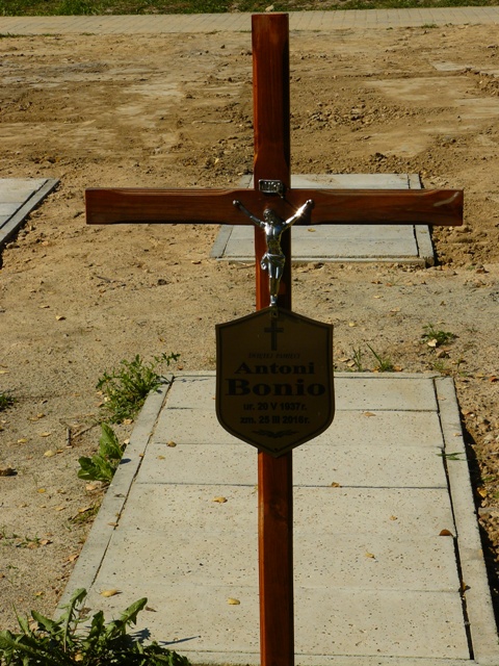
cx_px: 250
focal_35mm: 93
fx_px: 1787
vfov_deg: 21.1
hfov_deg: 15.9
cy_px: 333
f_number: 8
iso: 100
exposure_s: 1/400
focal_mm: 15.5
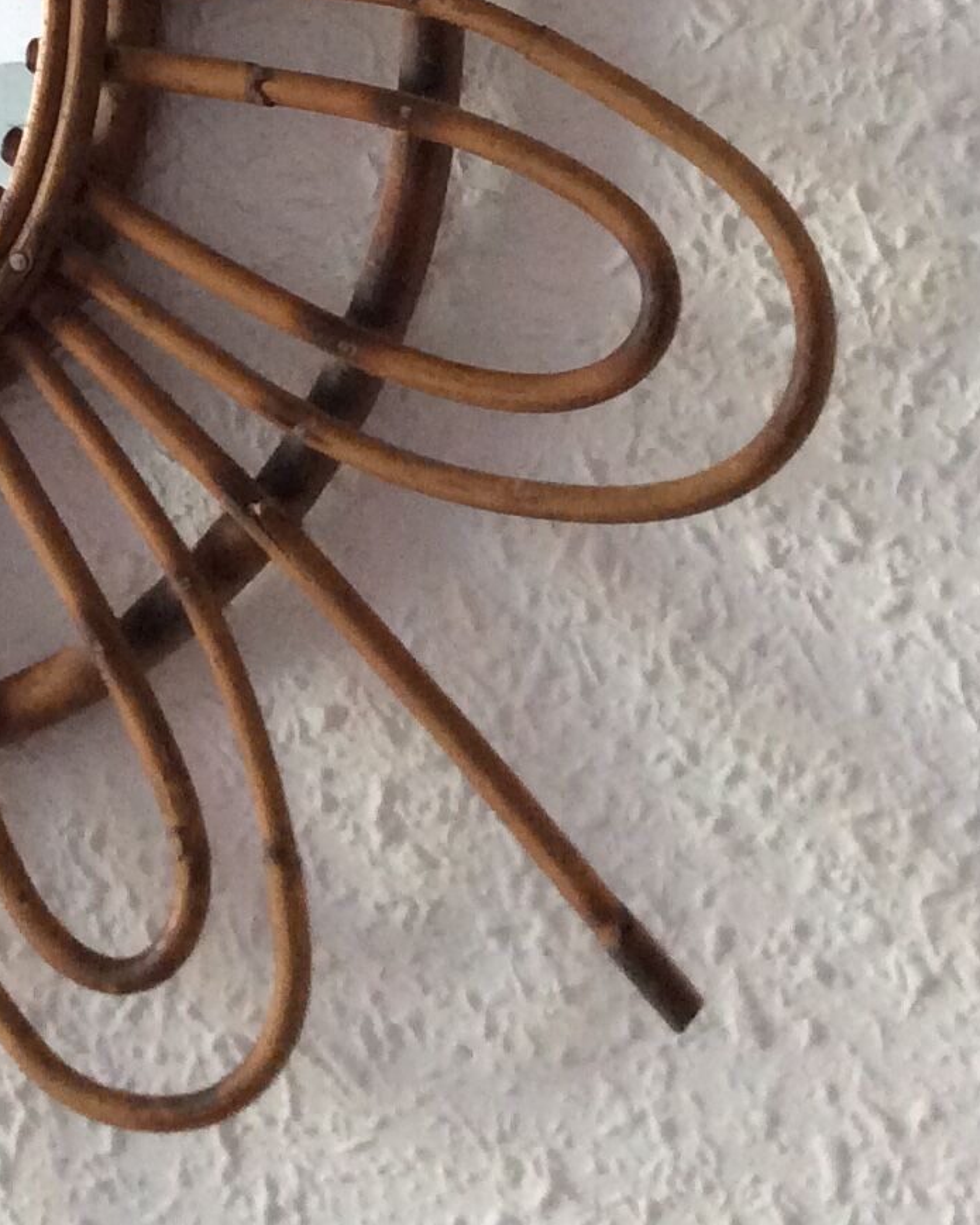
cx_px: -83
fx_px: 3372
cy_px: -82
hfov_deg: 16.1
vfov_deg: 19.8
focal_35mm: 93
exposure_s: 1/25
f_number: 2.4
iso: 125
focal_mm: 3.3
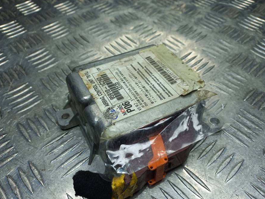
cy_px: 111
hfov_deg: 61.6
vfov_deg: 48.1
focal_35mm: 29
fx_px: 222
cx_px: 143
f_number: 1.8
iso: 32
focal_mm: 4.6
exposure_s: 1/100
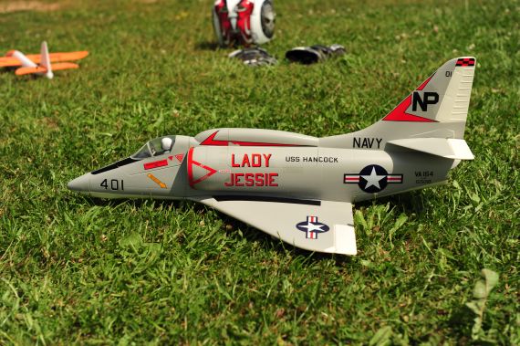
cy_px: 173
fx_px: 866
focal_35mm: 60
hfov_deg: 33.4
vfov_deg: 22.6
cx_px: 260
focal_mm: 60
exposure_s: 1/1600
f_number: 5.6
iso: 200
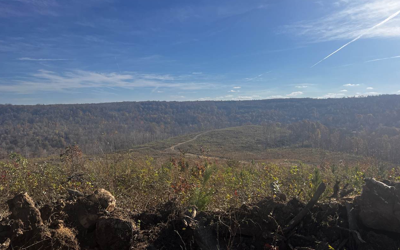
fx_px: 305
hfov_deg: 66.5
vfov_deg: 44.5
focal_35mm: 28
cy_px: 129
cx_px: 200
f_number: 1.6
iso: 50
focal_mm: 5.1
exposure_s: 1/5319
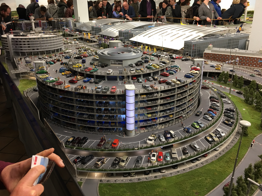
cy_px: 96
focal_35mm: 30
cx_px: 135
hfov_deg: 60.0
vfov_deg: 46.8
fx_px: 227
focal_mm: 4.15
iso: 50
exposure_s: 1/17
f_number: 2.2
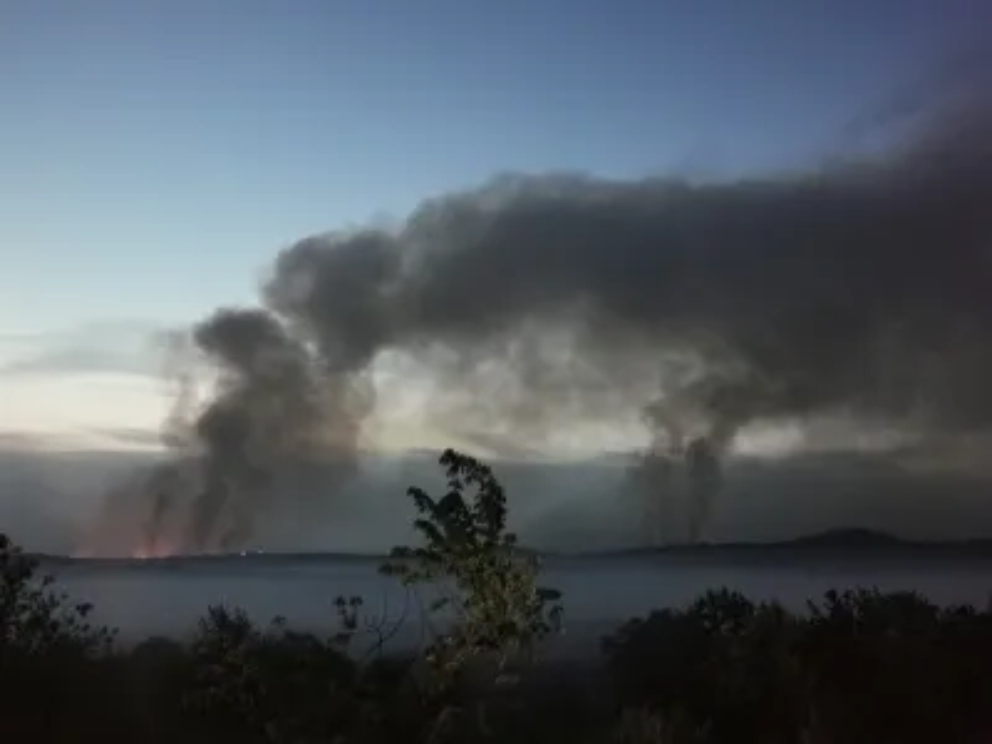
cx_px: 496
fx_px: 917
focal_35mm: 32
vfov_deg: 44.2
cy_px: 372
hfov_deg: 56.8
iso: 1250
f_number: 1.8
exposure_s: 1/20
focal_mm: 5.58
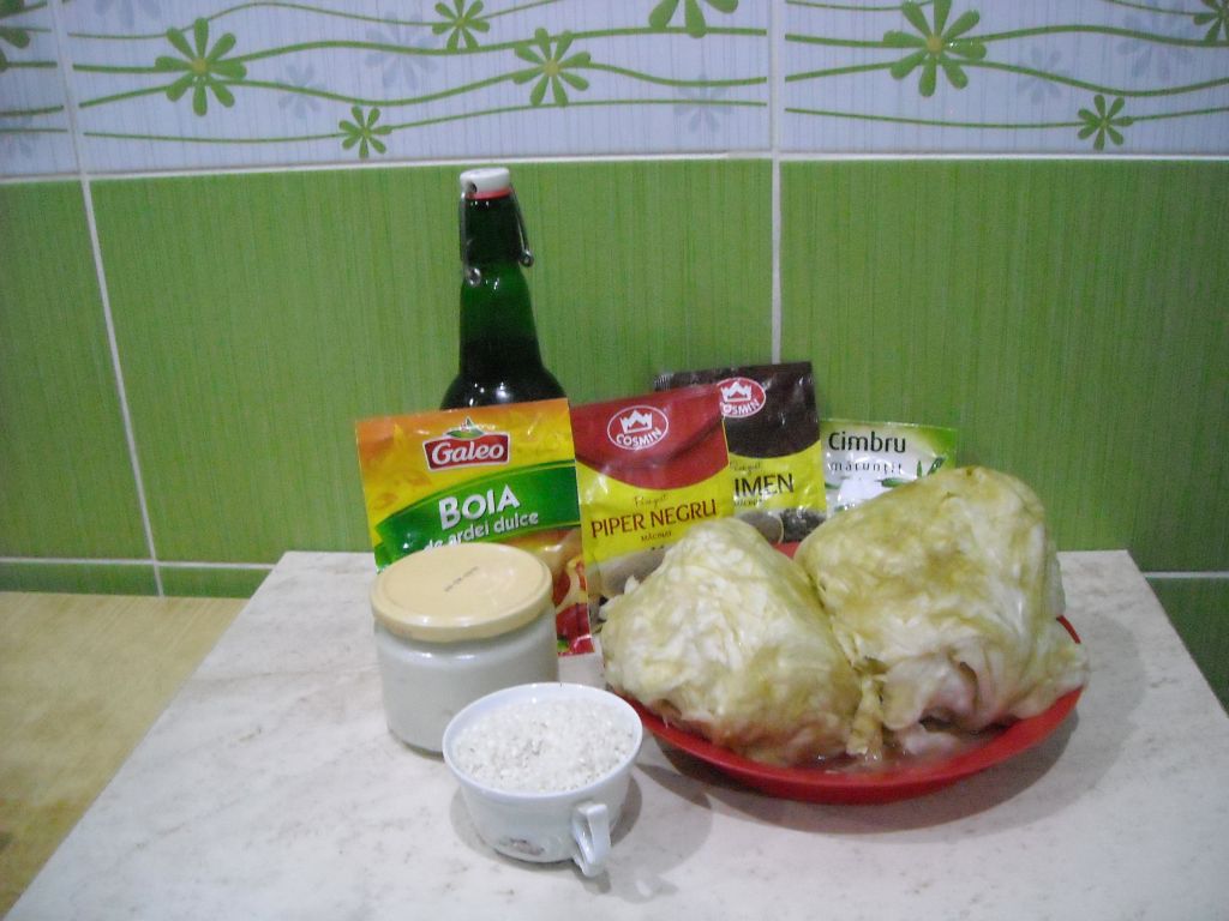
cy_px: 460
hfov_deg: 52.6
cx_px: 614
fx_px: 1243
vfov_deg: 40.7
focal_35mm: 35
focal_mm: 5.7
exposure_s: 1/30
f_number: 2.8
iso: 800
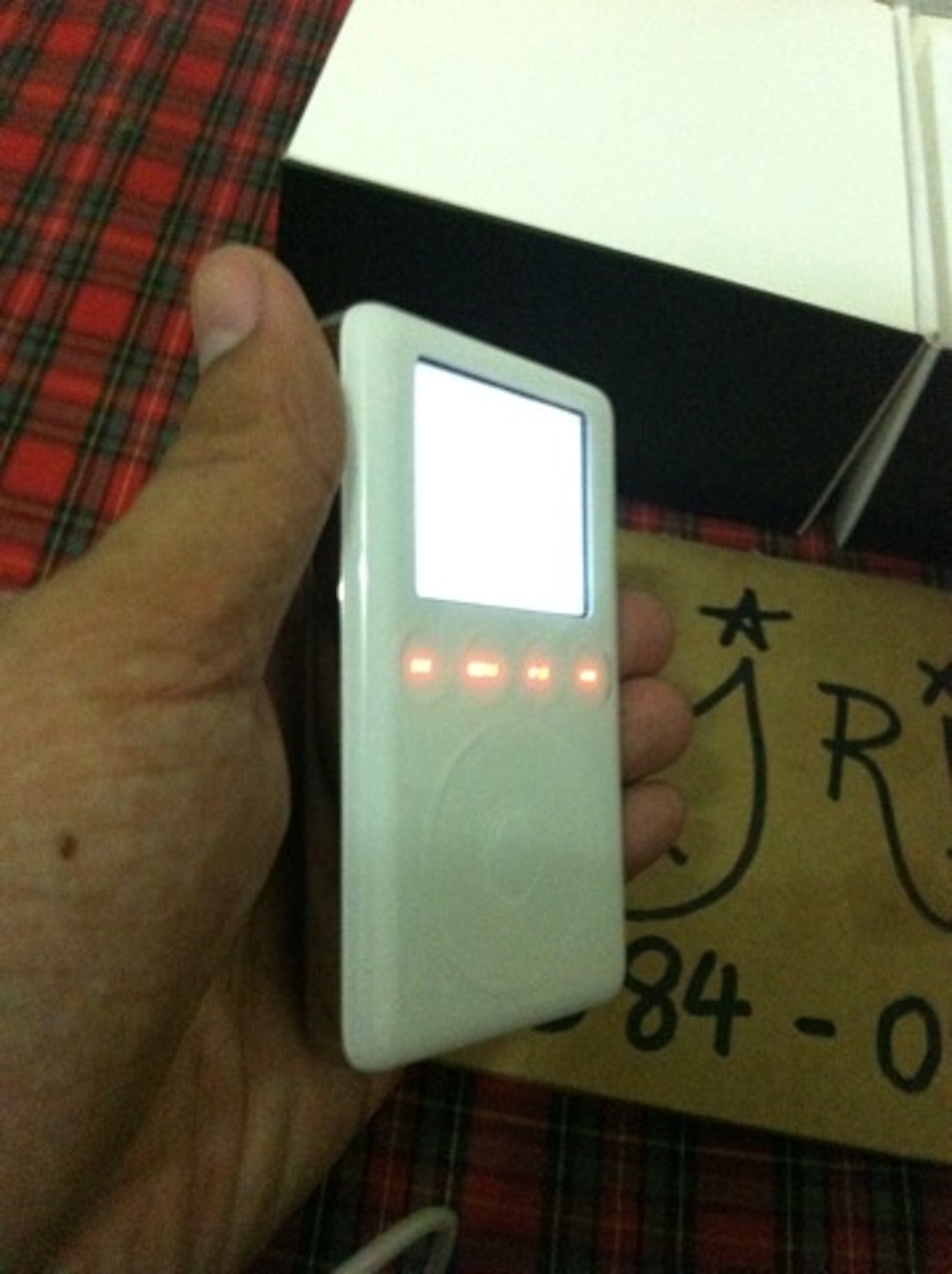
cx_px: 476
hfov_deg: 40.6
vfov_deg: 52.7
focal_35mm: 35
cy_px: 637
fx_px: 1286
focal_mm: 3.85
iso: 1000
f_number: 2.8
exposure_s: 1/17
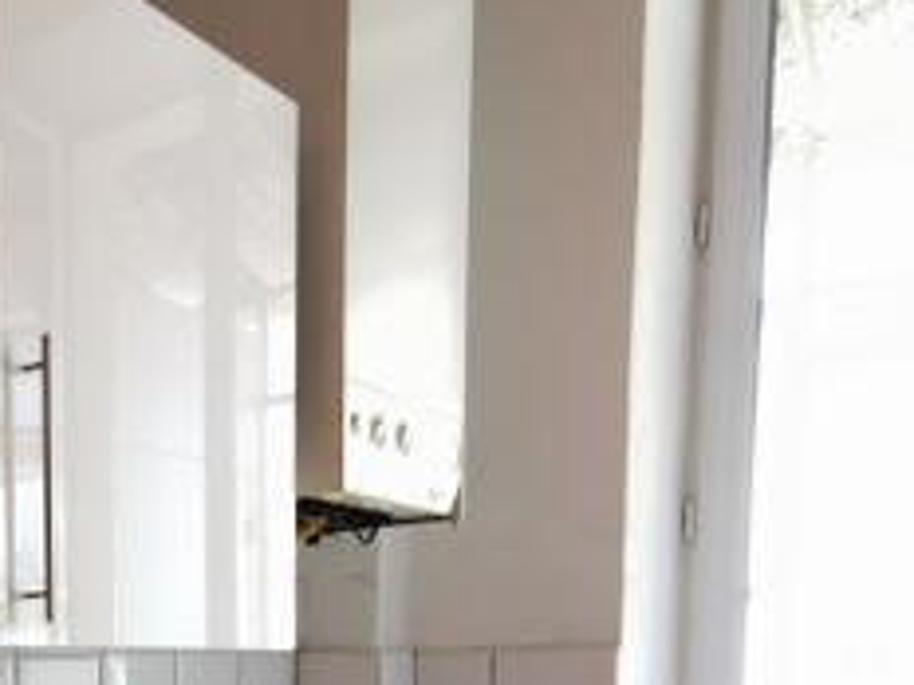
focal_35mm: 44
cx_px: -63
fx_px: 1162
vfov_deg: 29.3
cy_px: 776
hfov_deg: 37.0
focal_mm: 2.35
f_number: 2.2
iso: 100
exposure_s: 1/30
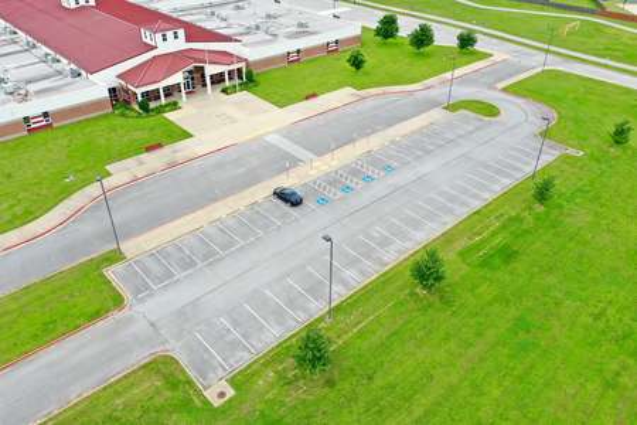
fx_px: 495
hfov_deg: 65.5
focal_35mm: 28
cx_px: 318
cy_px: 212
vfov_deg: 46.4
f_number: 4.5
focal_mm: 10.26
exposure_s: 1/200
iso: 100
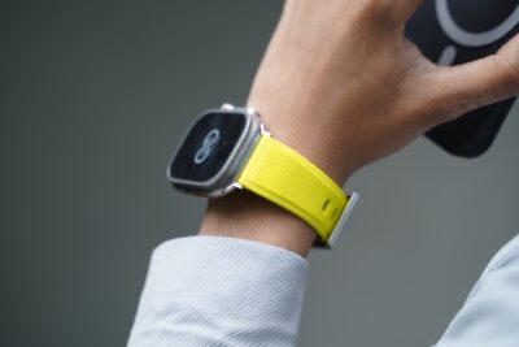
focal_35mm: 75
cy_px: 174
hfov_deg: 27.0
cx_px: 260
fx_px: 1082
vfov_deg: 18.2
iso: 800
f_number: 4
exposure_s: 1/90
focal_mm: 75
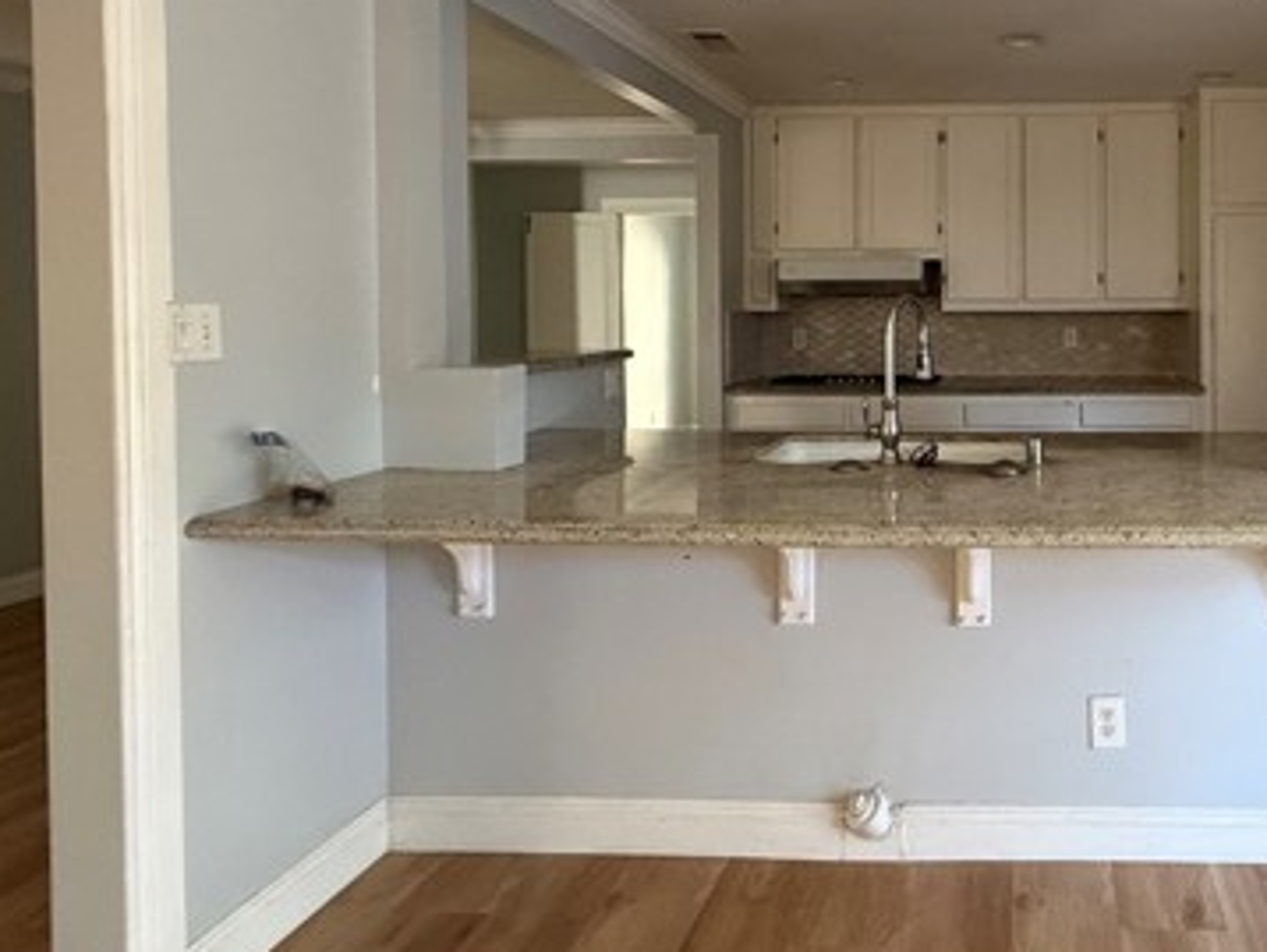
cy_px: 319
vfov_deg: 53.9
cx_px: 1005
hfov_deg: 63.6
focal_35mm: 25
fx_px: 916
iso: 500
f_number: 2.2
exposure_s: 1/60
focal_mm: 2.22
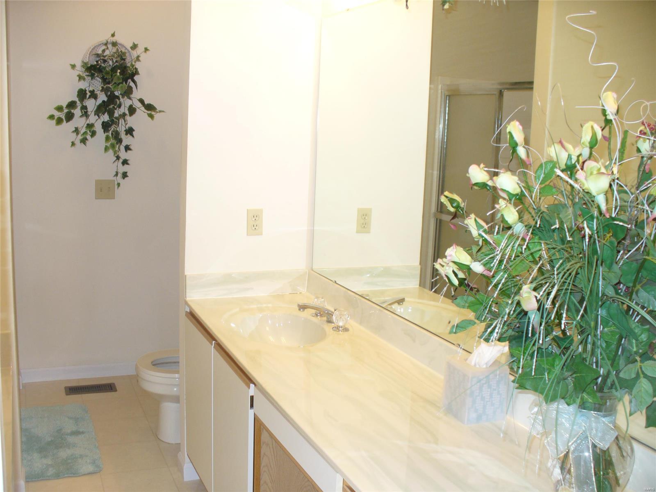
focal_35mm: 37
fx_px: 701
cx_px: 328
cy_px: 246
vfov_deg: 38.7
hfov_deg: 50.1
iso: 100
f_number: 2.8
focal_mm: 6.1
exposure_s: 1/30
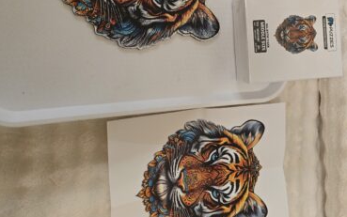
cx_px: 174
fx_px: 312
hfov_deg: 58.1
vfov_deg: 36.8
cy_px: 38
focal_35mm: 33
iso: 1000
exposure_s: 1/100
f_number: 1.7
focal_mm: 6.3
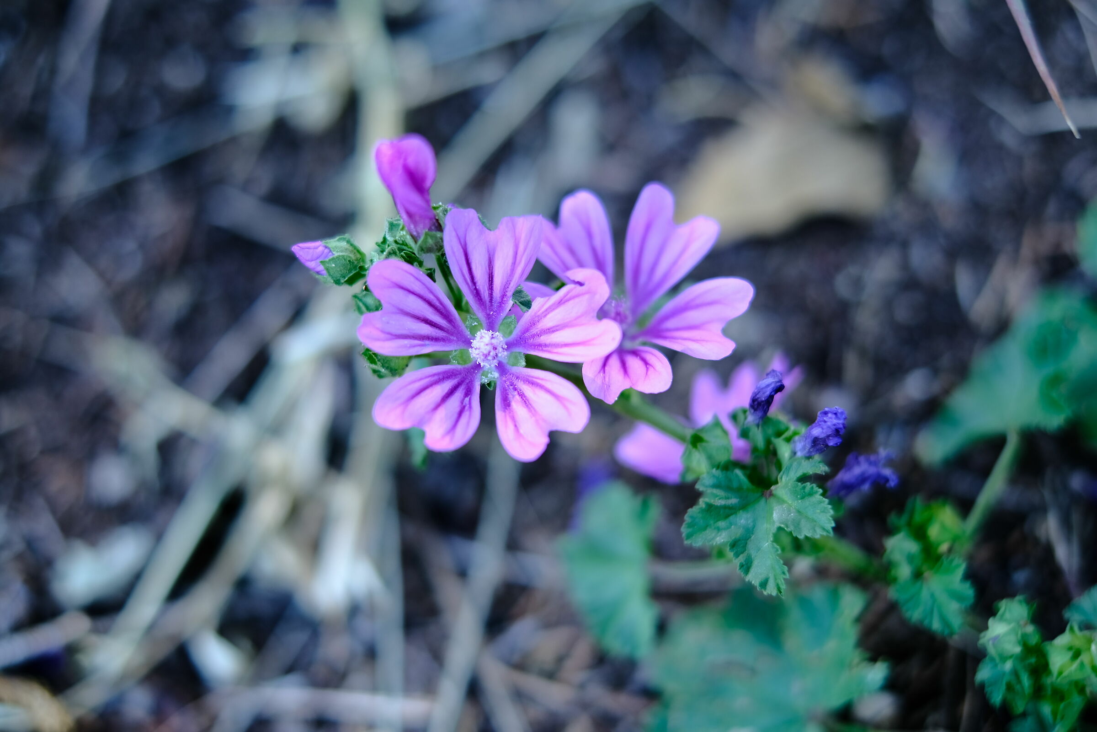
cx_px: 548
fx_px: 1615
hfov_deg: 37.5
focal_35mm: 53
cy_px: 366
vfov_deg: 25.5
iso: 160
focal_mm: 35
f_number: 2
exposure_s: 1/200
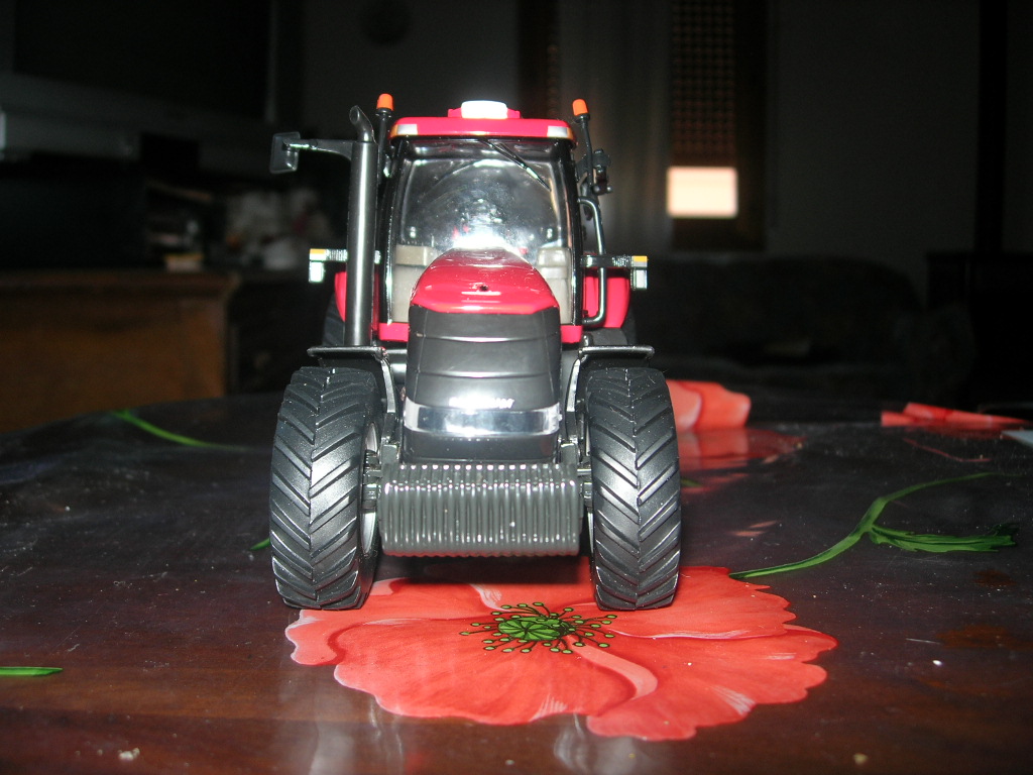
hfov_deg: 49.0
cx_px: 516
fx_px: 1134
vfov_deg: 37.7
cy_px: 388
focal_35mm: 38
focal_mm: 7.8
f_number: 2.8
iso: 64
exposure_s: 1/60.1
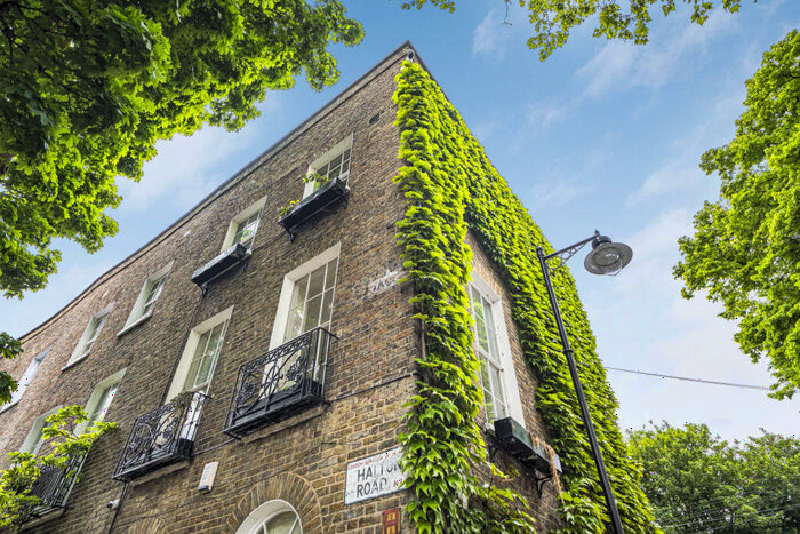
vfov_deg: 59.5
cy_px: 267
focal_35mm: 21
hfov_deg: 81.2
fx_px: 467
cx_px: 400
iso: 400
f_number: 5.6
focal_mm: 14.1
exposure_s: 1/340
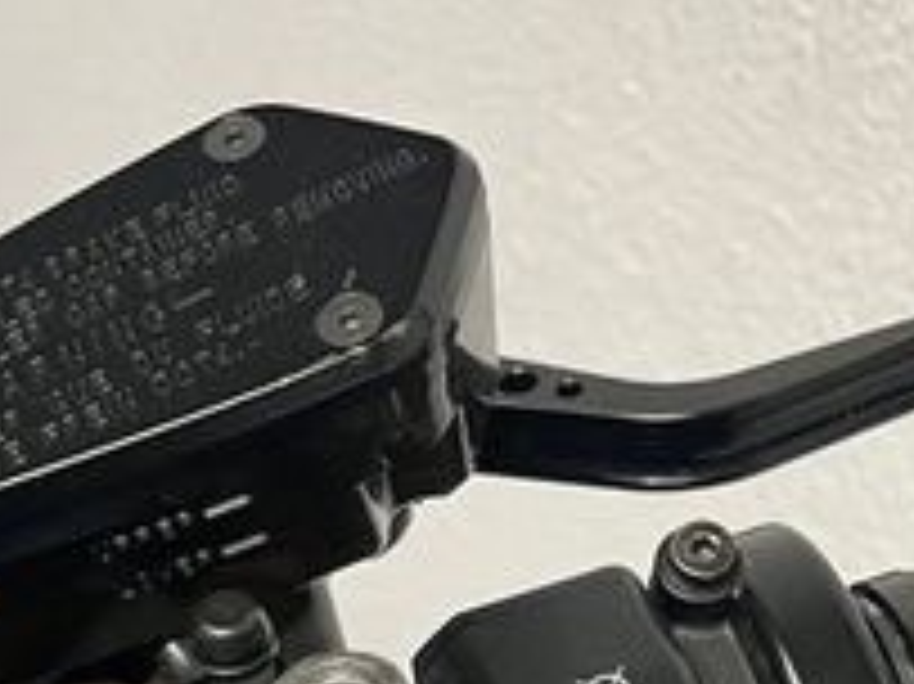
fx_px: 2164
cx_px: 540
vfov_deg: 17.5
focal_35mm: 82
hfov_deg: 23.8
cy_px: 706
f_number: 1.6
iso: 100
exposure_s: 1/50
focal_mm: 5.1
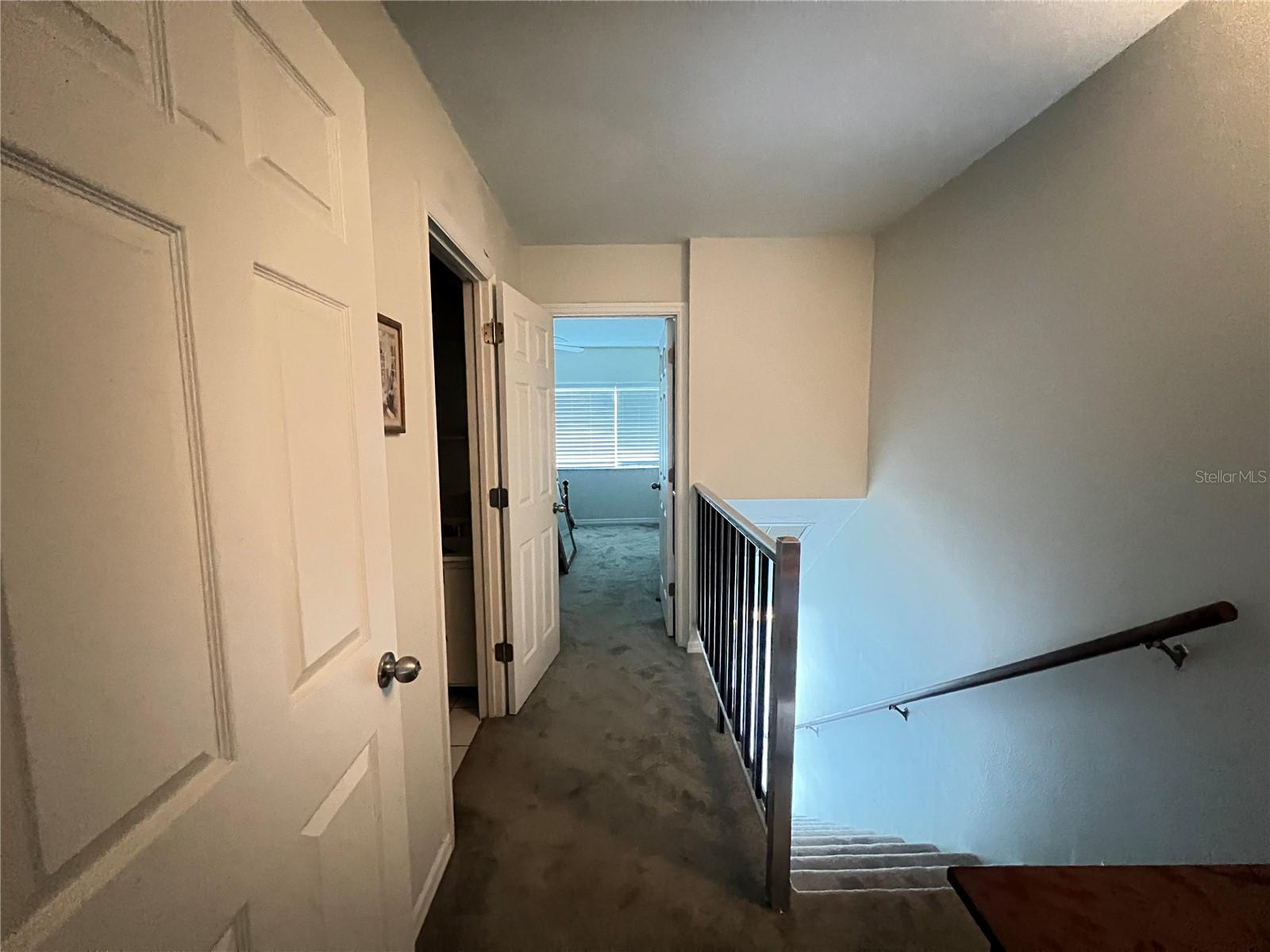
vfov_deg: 89.9
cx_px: 635
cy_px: 476
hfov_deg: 106.2
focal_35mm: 13
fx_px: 477
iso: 2000
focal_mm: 1.57
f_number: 1.8
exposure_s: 1/30
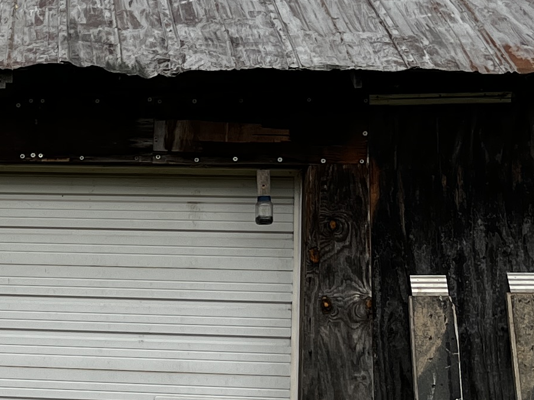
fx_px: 1789
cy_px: 300
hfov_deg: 15.2
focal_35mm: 116
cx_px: -353
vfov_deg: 12.7
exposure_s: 1/369
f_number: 1.6
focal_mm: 5.1
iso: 50
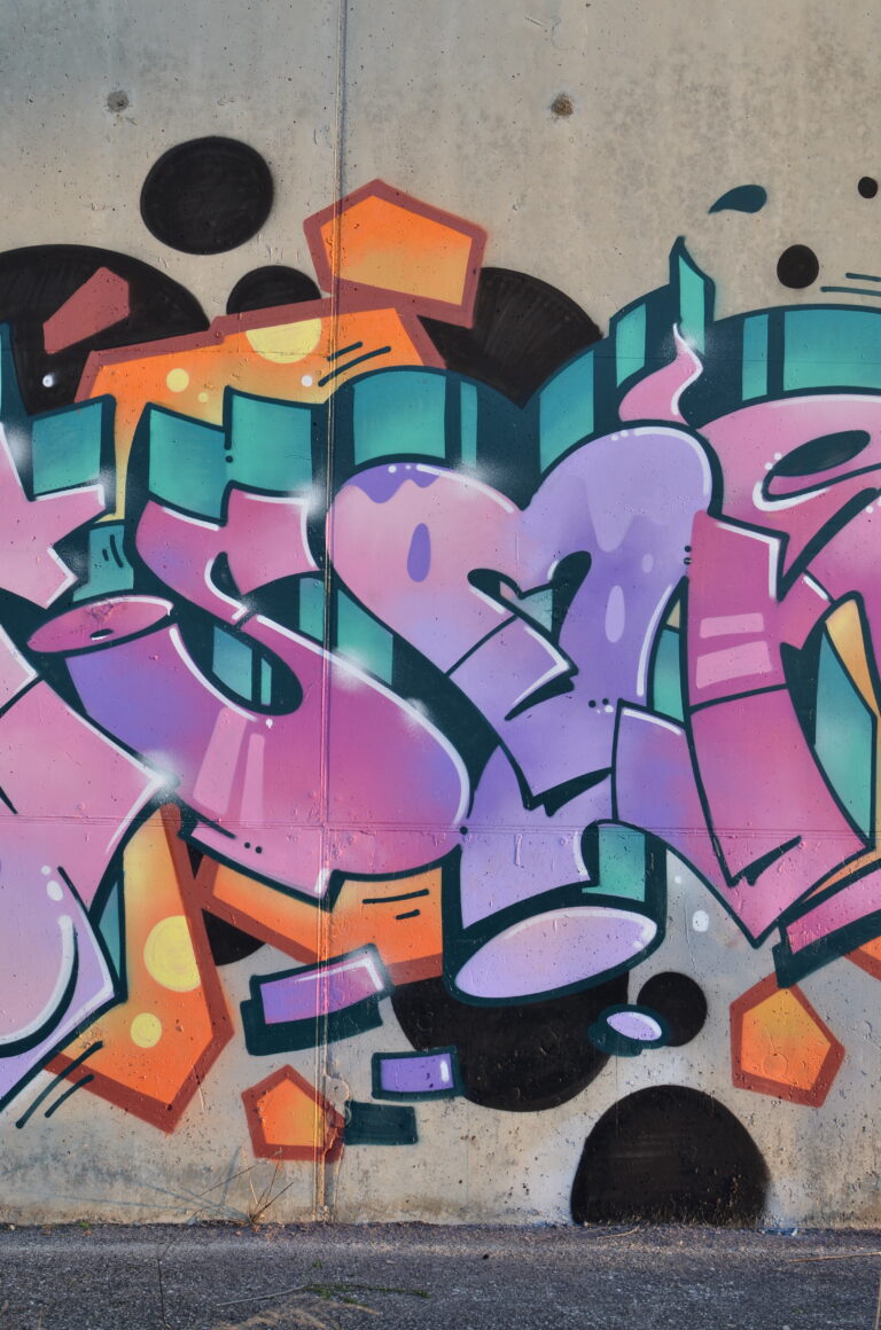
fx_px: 1936
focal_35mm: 52
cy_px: 665
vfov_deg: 37.9
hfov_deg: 25.6
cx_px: 440
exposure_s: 1/200
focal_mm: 35
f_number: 5.6
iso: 200
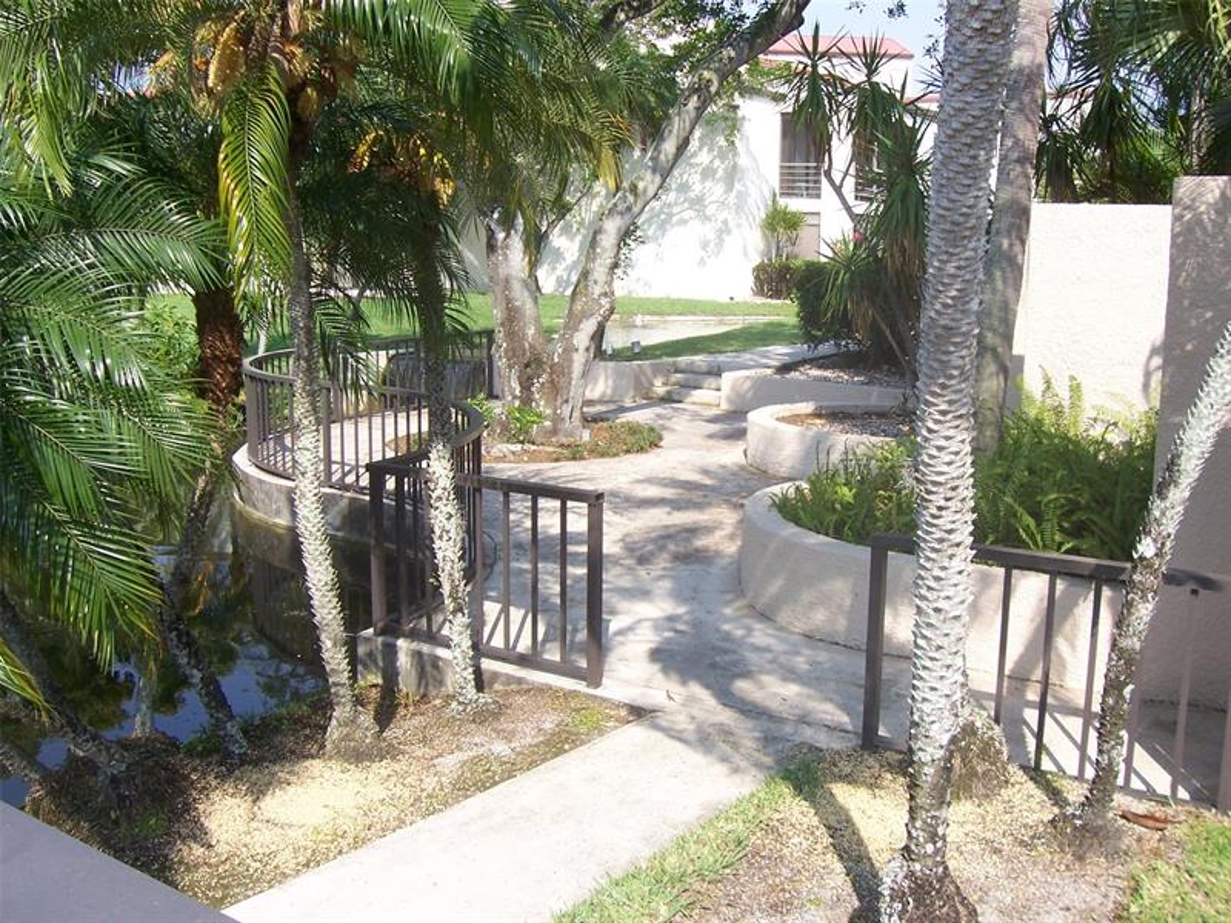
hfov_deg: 54.0
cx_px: 616
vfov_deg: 41.8
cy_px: 462
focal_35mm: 34
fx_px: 1209
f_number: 5.6
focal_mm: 5.6
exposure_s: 1/250
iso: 80
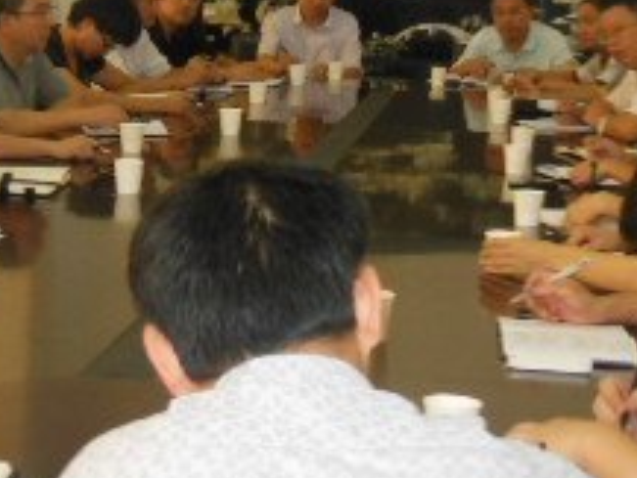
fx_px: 2117
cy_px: 100
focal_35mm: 115
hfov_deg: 17.1
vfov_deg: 12.8
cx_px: 285
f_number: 4.1
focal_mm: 6.9
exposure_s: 1/30
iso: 640
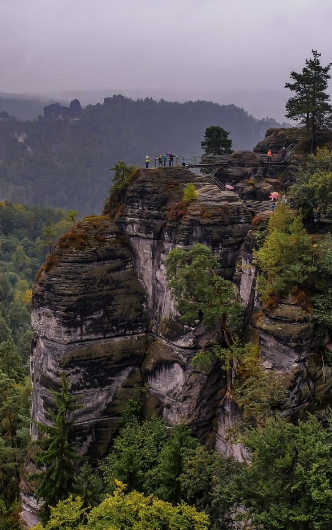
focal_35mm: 46
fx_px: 665
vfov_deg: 43.5
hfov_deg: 27.5
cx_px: 69
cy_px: 265
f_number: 8
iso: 800
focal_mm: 20.1
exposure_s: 1/170
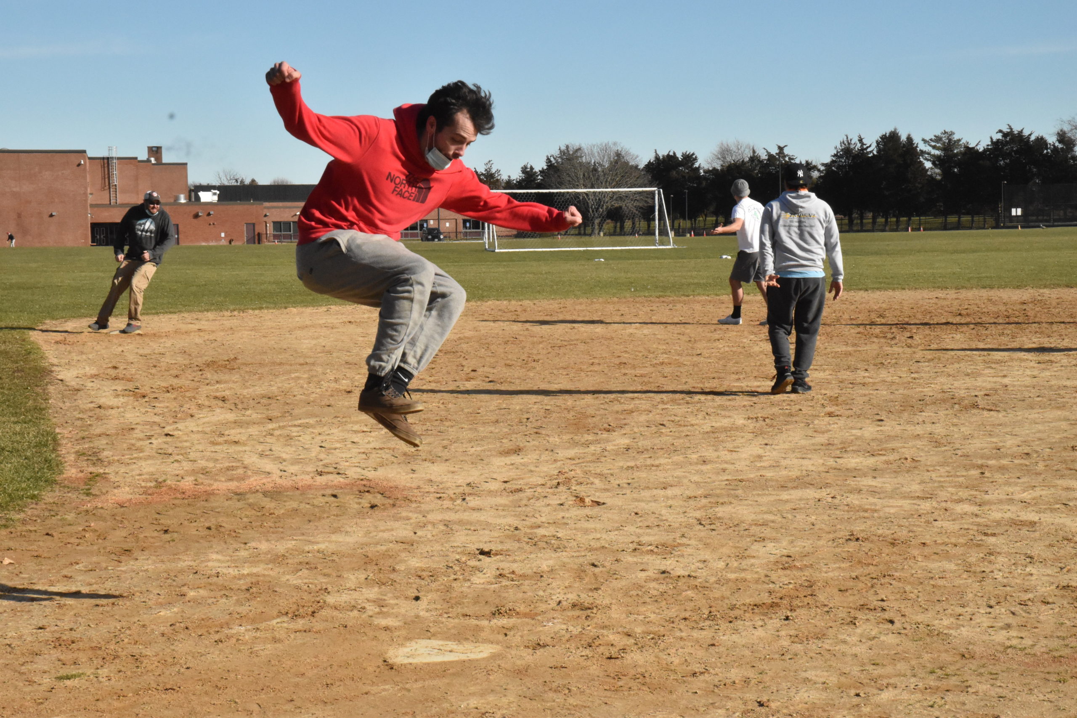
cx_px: 538
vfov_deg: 19.7
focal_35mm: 69
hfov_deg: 29.2
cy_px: 359
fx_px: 2064
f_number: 20
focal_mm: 46
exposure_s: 1/1600
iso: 3200
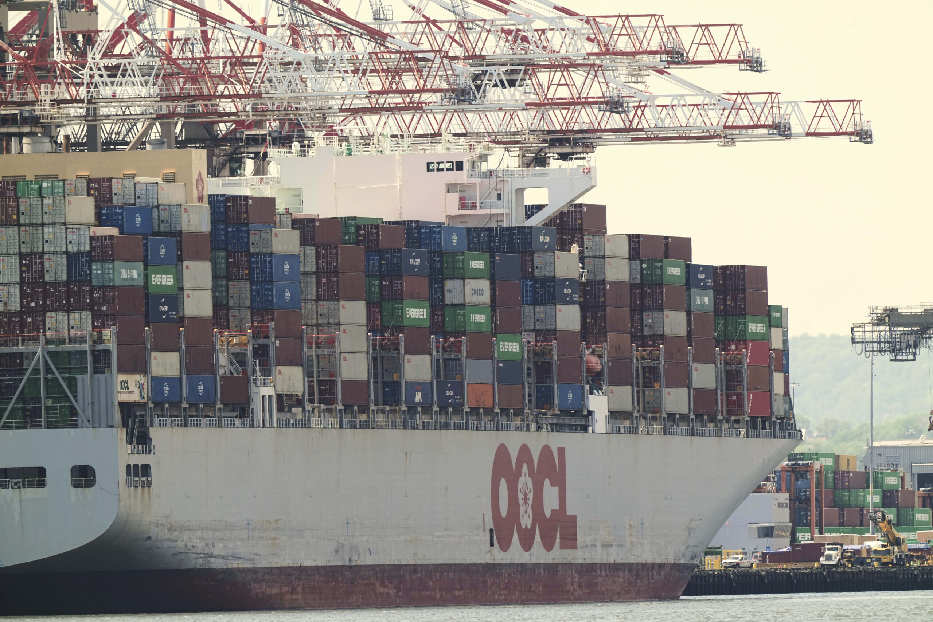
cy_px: 311
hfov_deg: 2.6
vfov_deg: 1.7
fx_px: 20733
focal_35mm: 800
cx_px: 466
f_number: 13
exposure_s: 1/500
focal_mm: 800
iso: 500
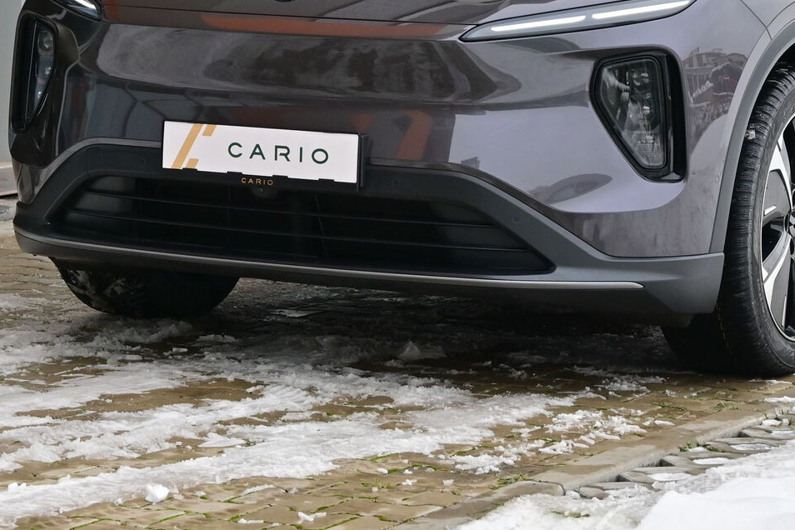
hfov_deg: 13.6
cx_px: 444
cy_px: 143
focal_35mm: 151
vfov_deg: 9.1
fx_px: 3334
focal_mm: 50
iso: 400
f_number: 6.3
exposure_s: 1/400
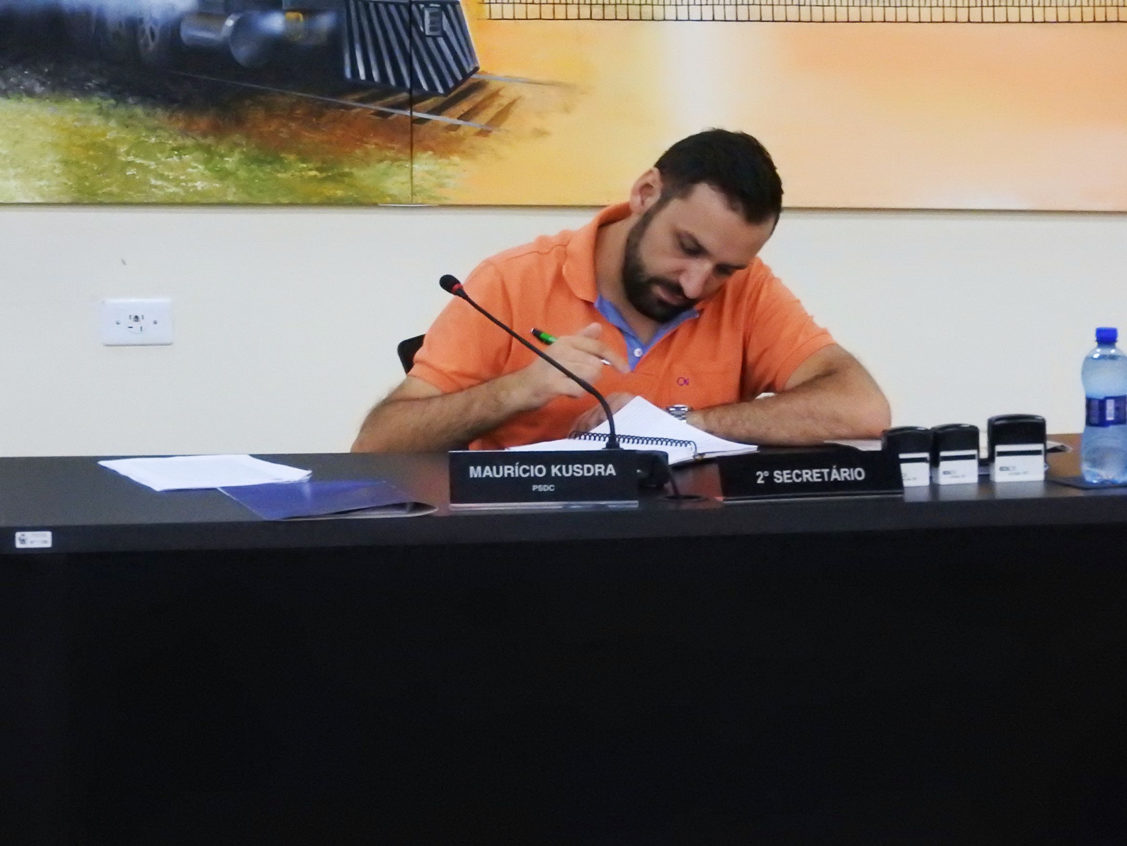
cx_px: 564
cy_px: 423
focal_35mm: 330
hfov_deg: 6.0
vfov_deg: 4.5
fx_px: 10745
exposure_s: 1/30
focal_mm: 59.1
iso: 1600
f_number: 5.5
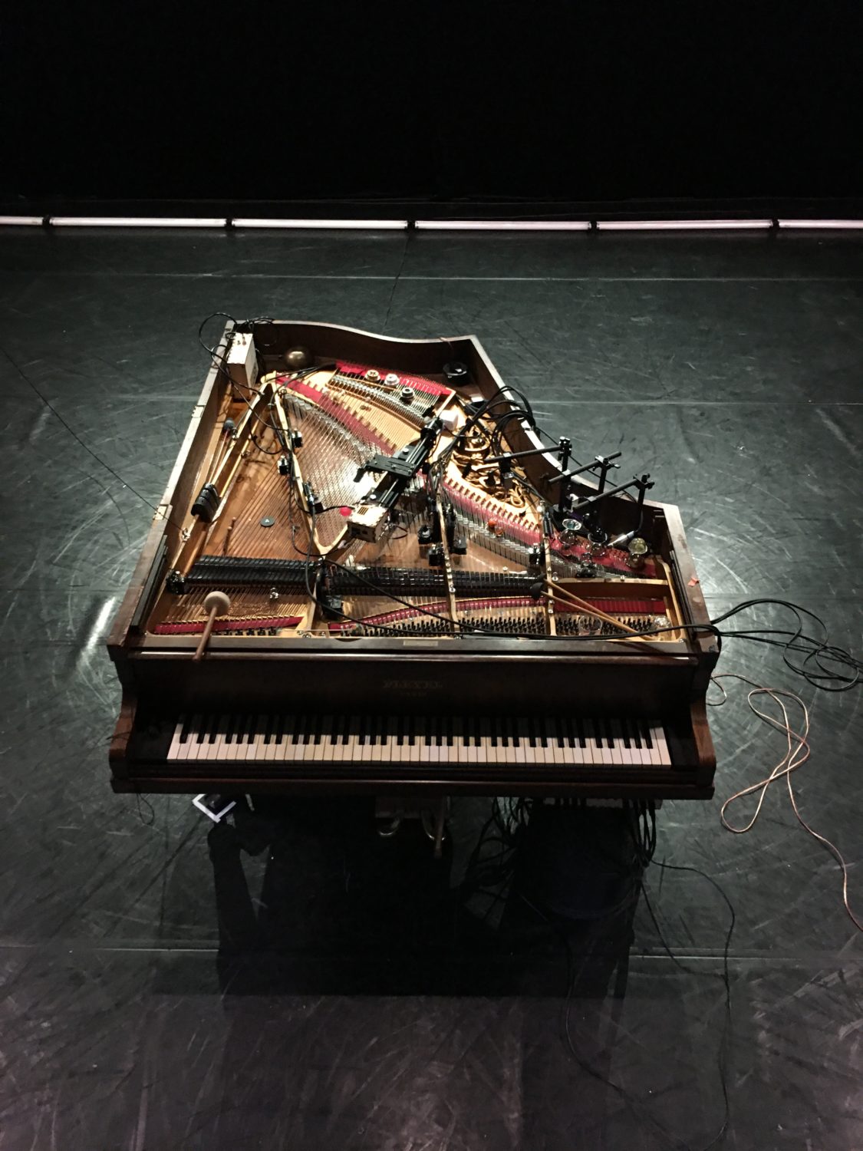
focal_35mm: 29
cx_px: 432
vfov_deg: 61.7
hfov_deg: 48.2
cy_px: 576
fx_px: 964
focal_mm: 4.15
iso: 80
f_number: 2.2
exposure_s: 1/4
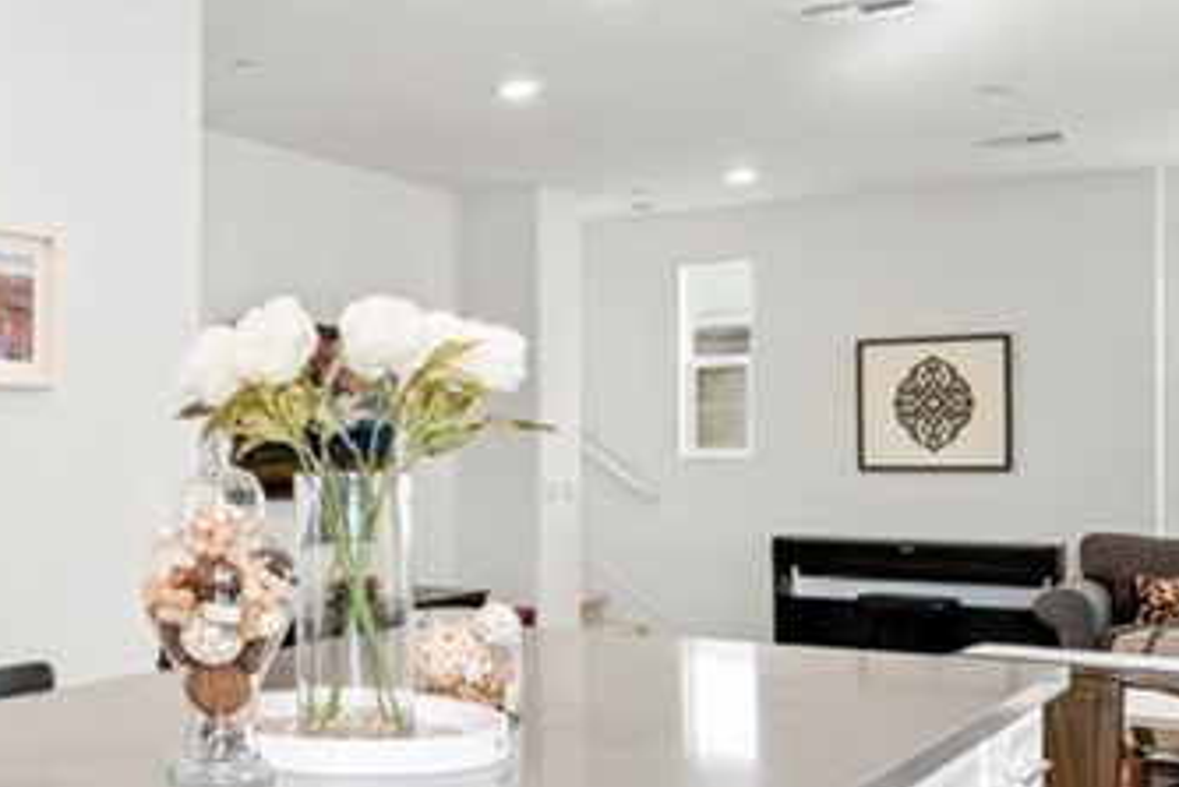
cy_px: 466
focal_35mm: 49
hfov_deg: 36.4
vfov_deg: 27.5
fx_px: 1605
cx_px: 11
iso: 200
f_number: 8
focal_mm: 16
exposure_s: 1/6
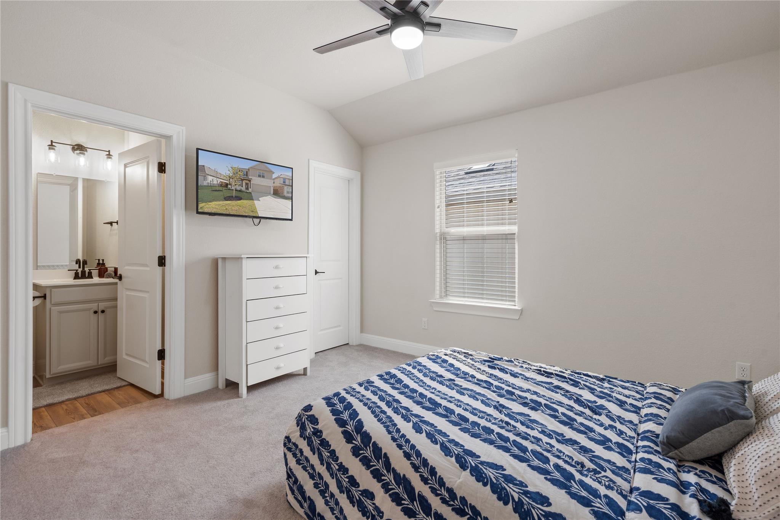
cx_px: 390
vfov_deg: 73.7
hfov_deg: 96.7
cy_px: 260
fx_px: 347
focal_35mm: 16
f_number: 9
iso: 320
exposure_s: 1/2
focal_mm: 16
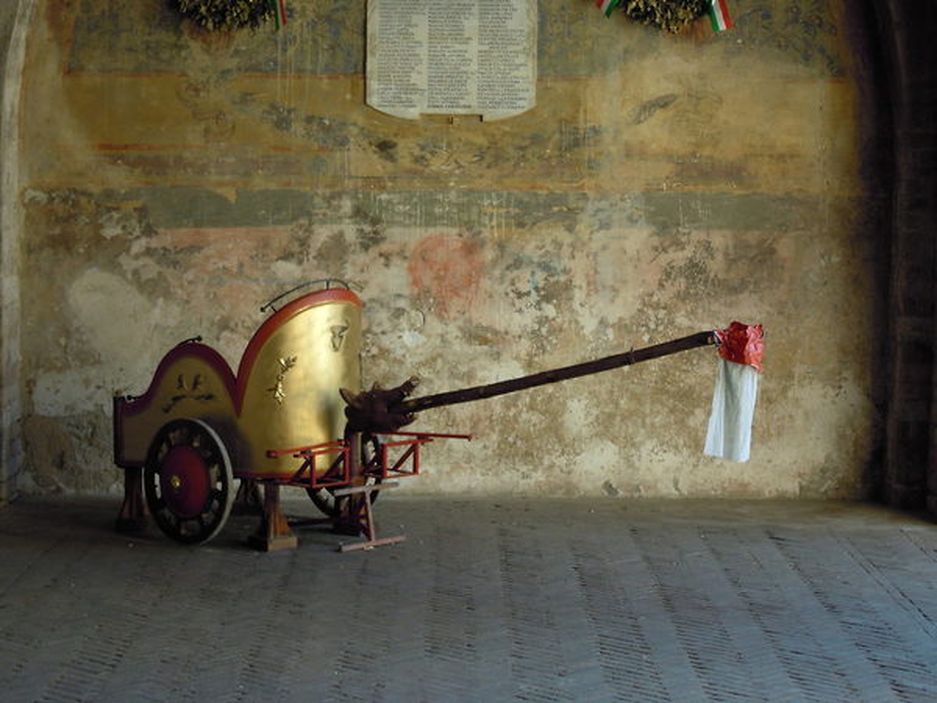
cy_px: 352
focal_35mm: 87
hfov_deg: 22.5
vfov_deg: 17.0
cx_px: 468
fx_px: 2355
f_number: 4.9
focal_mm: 15.5
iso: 180
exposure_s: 1/60
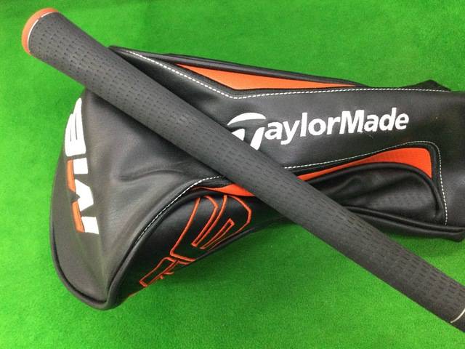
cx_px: 232
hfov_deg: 58.4
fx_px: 416
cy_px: 174
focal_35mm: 31
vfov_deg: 45.4
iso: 250
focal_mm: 3.3
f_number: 2.4
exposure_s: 1/30
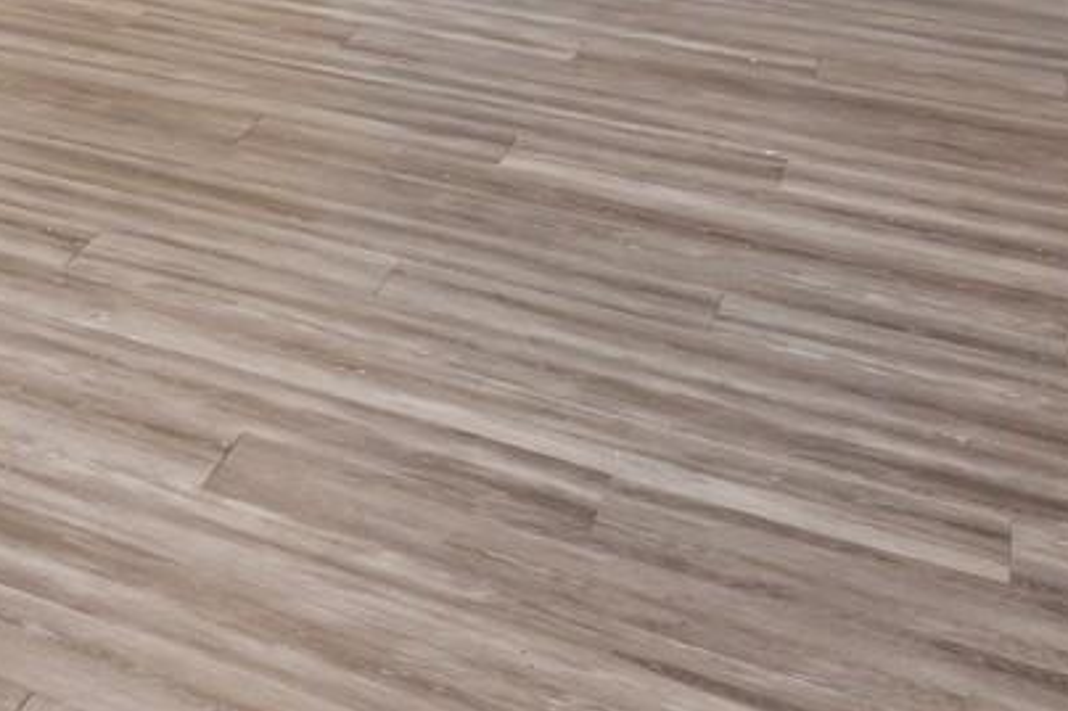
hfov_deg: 17.4
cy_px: -570
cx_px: -1200
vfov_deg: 16.2
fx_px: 2105
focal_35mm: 71
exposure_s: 1/2.5
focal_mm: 14
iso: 200
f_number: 10
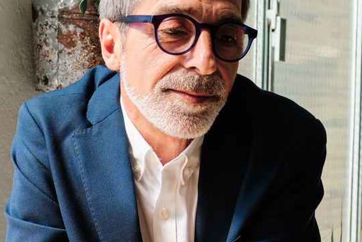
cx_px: 29
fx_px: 1388
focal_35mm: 138
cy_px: 239
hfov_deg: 14.7
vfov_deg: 9.9
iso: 200
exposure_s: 1/500
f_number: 4
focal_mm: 23
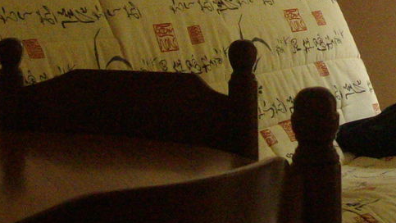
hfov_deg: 15.8
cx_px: 480
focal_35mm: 130
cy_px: -97
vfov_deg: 9.1
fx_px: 1365
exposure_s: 1/80
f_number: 2.7
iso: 320
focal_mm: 6
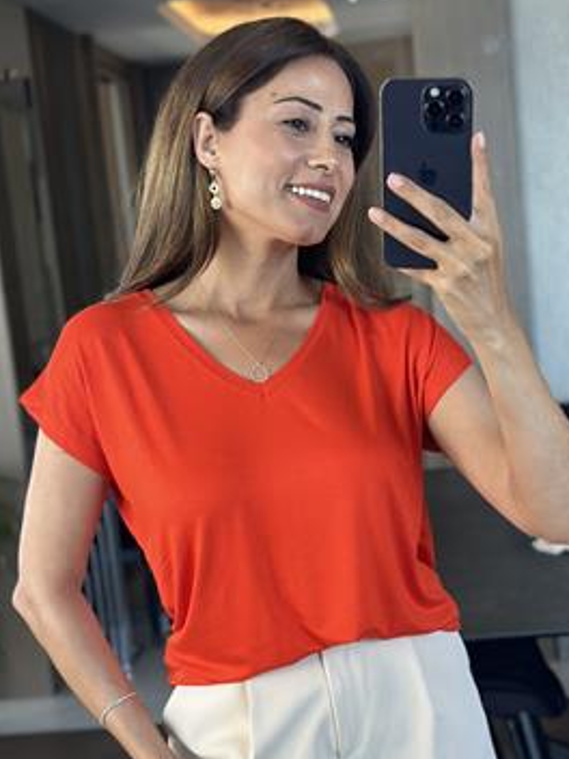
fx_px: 1512
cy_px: 494
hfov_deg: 21.3
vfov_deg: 28.0
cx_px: 304
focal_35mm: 69
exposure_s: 1/75
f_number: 1.78
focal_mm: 6.86
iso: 100
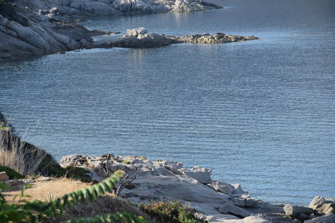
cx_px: 168
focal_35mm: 158
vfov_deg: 8.7
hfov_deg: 13.0
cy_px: 112
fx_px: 1466
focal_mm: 105
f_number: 8
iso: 220
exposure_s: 1/250
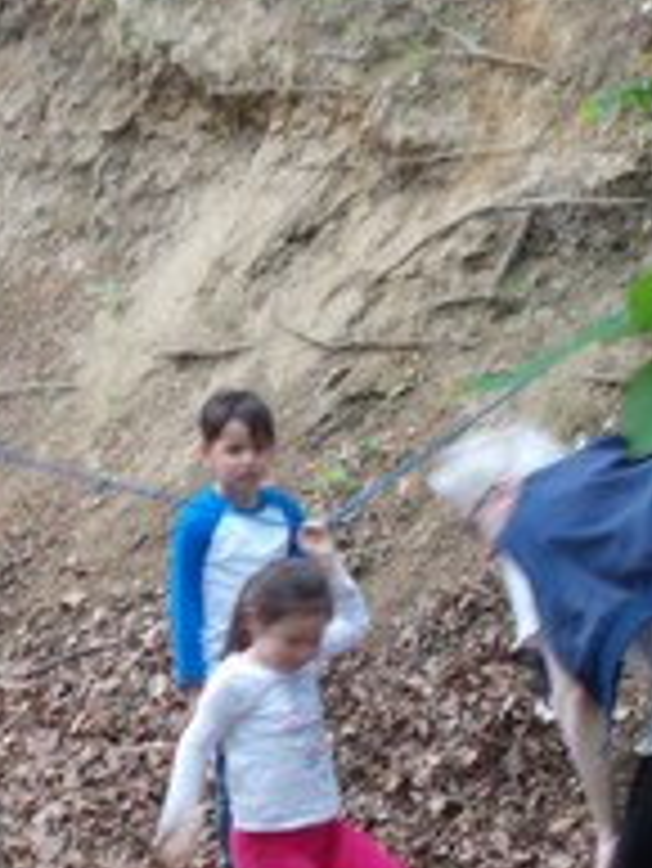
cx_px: 173
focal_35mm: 171
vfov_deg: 11.6
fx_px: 4290
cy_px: 481
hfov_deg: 8.7
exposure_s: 1/8
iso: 200
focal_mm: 11.8
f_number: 5.3
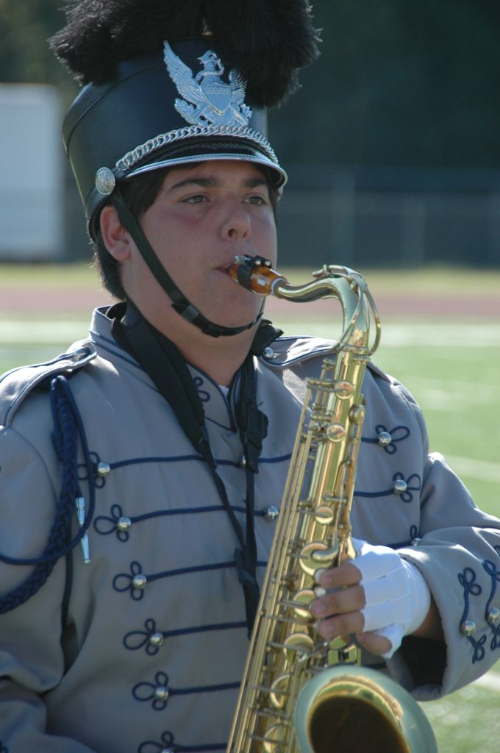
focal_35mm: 300
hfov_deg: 4.6
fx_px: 6266
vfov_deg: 6.9
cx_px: 250
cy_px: 376
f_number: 5.6
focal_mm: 200
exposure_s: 1/500
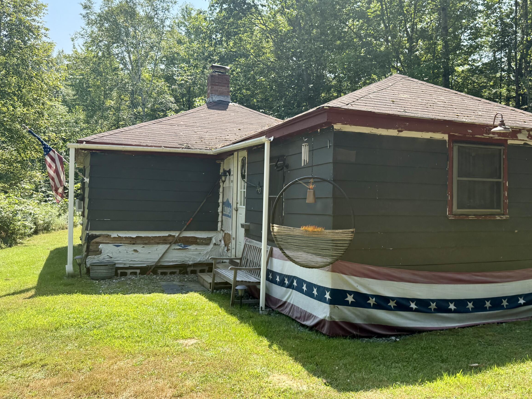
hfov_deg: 57.8
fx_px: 476
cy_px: 183
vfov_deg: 45.4
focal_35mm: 31
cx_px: 327
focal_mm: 6.76
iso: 100
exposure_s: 1/2110
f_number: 1.78
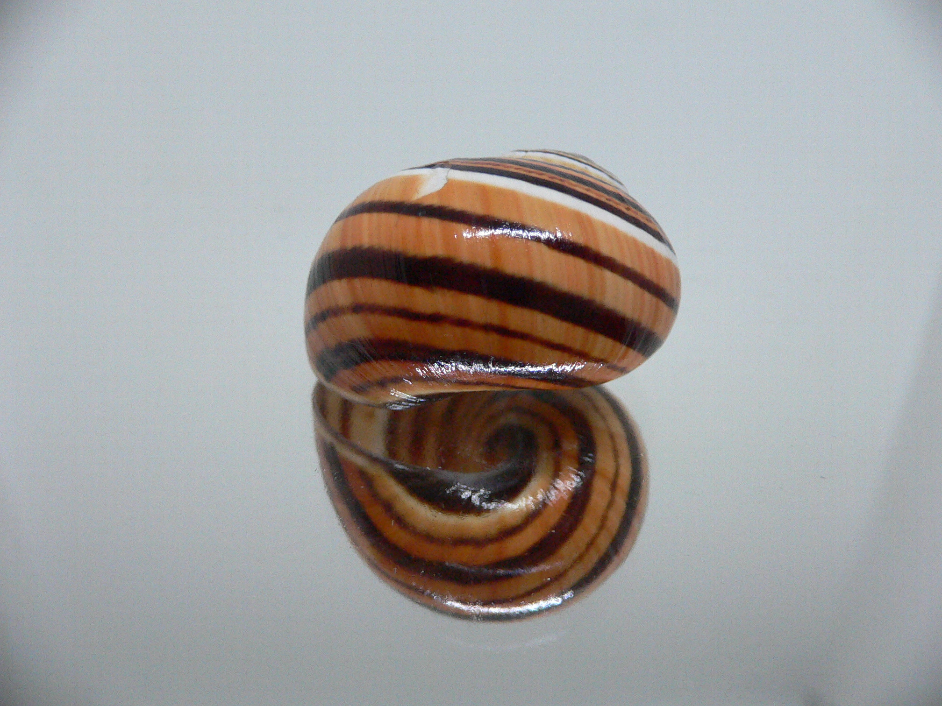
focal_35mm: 35
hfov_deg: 52.6
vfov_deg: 40.7
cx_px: 471
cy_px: 353
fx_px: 952
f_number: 2.8
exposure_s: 1/40
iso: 200
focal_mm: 4.6
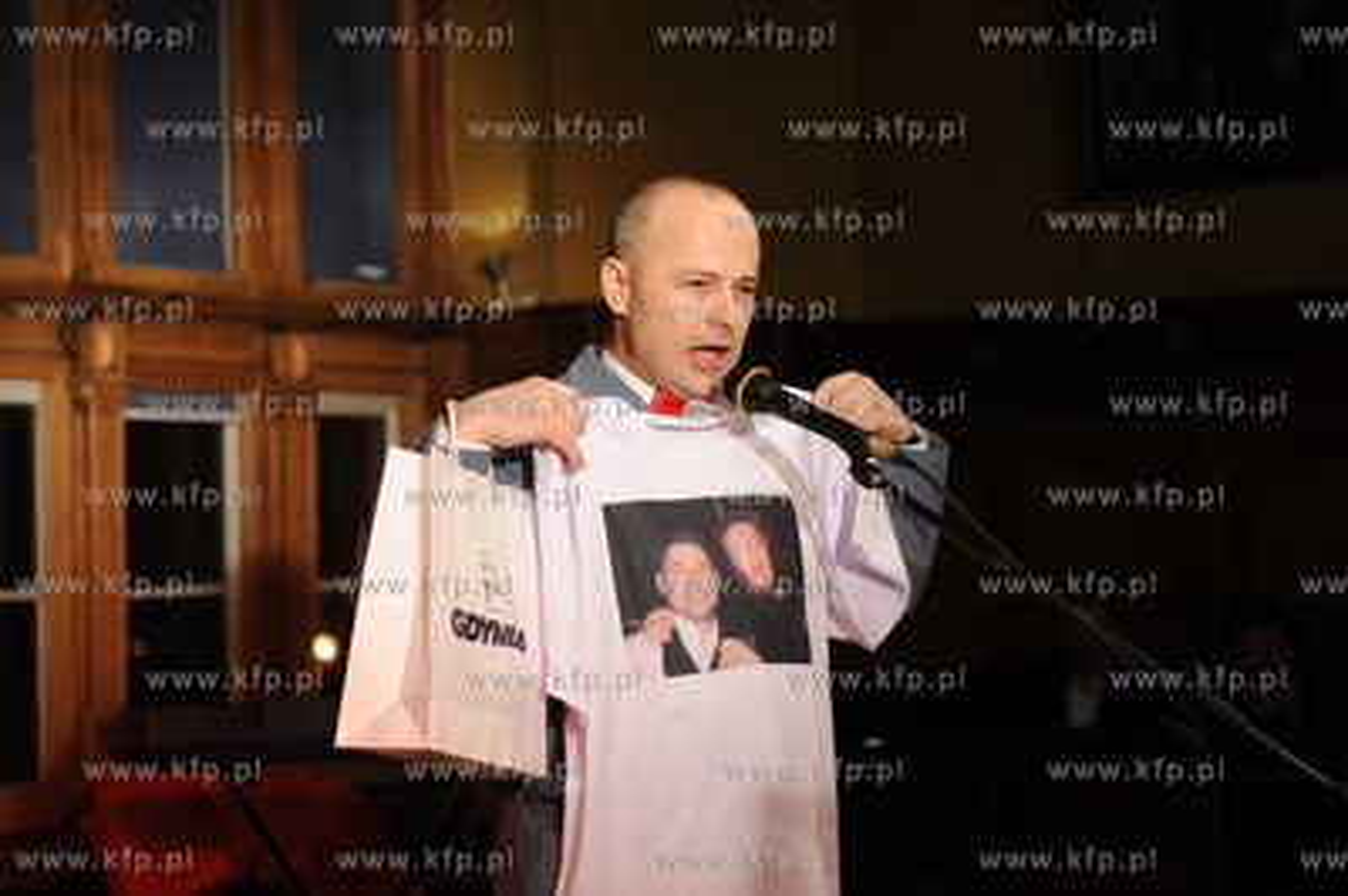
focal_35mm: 70
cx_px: 674
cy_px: 448
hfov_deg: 28.9
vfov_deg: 19.4
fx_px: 2619
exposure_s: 1/160
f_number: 2.8
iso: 640
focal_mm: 70
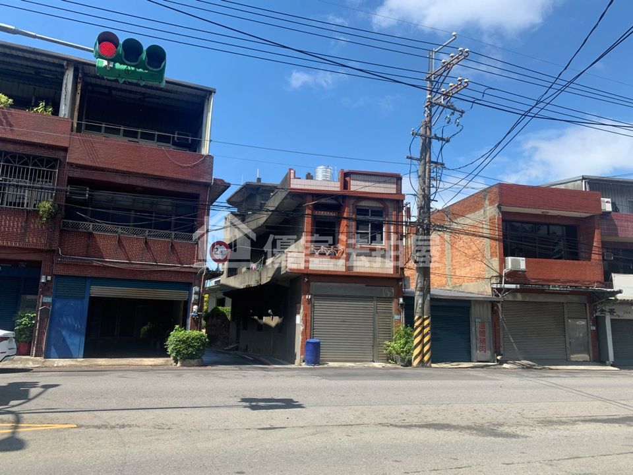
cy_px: 238
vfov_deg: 53.1
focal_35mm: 26
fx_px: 475
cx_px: 316
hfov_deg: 67.3
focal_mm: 4.25
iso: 25
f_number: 1.8
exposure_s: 1/1447
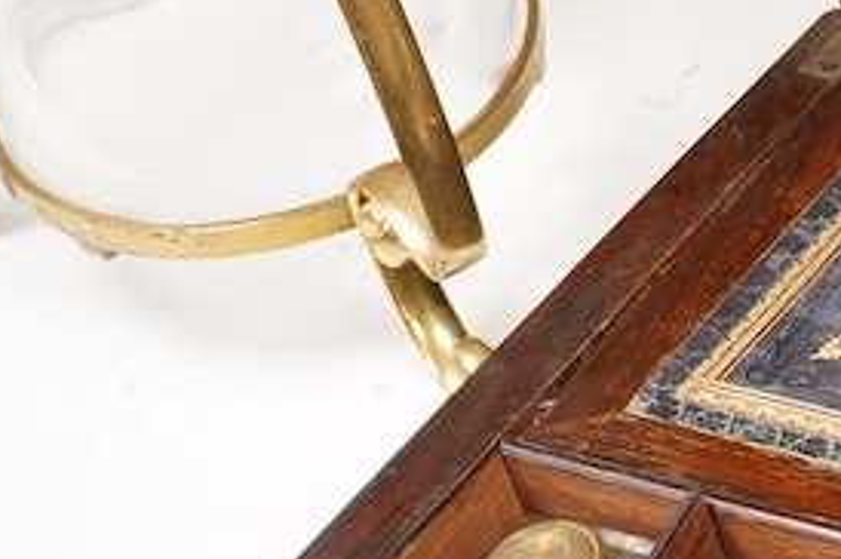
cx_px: 1641
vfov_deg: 7.4
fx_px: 4317
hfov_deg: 10.3
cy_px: 430
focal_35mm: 185
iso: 2500
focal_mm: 30
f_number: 6.3
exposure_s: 1/160
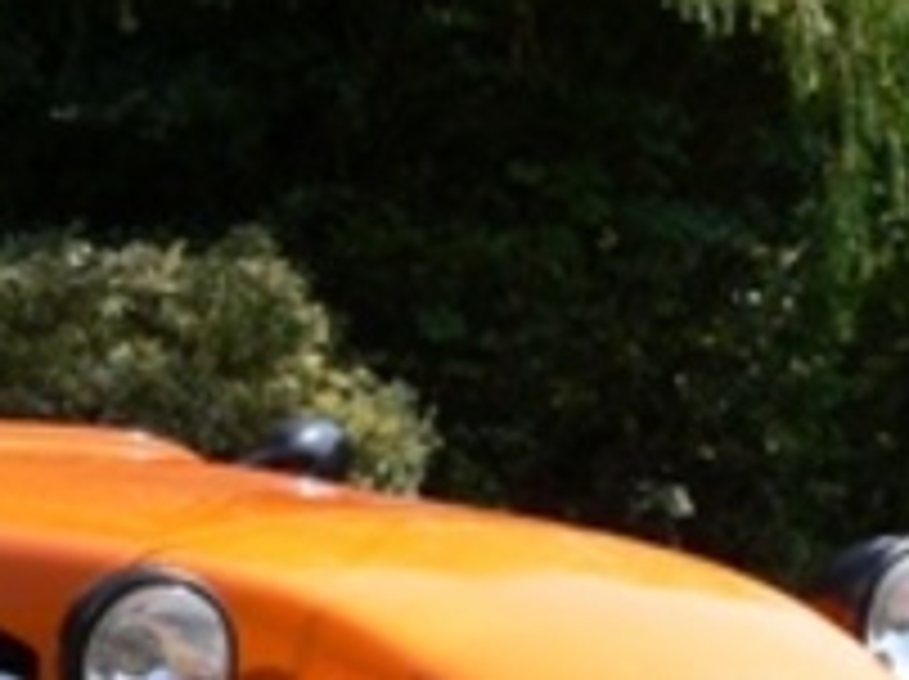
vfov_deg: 8.9
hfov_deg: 11.9
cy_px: 716
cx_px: 45
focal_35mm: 165
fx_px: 4328
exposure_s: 1/400
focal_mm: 8.7
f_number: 4
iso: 80
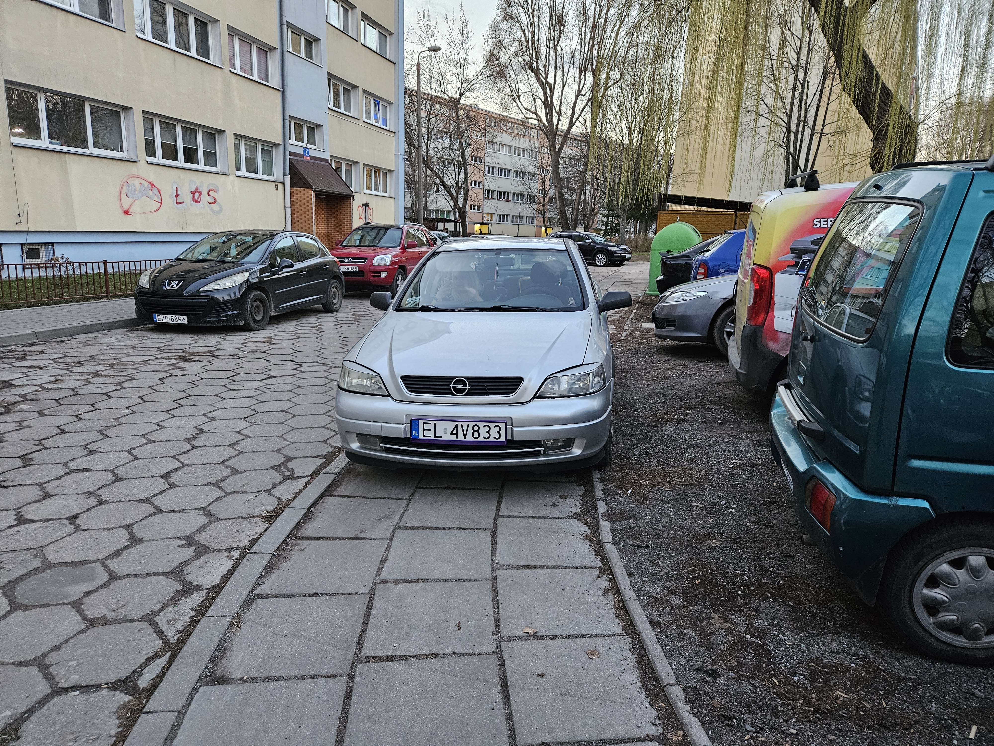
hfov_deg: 73.9
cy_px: 373
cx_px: 497
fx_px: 660
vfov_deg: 58.9
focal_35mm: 23
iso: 640
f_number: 1.8
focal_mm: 5.4
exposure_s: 1/100
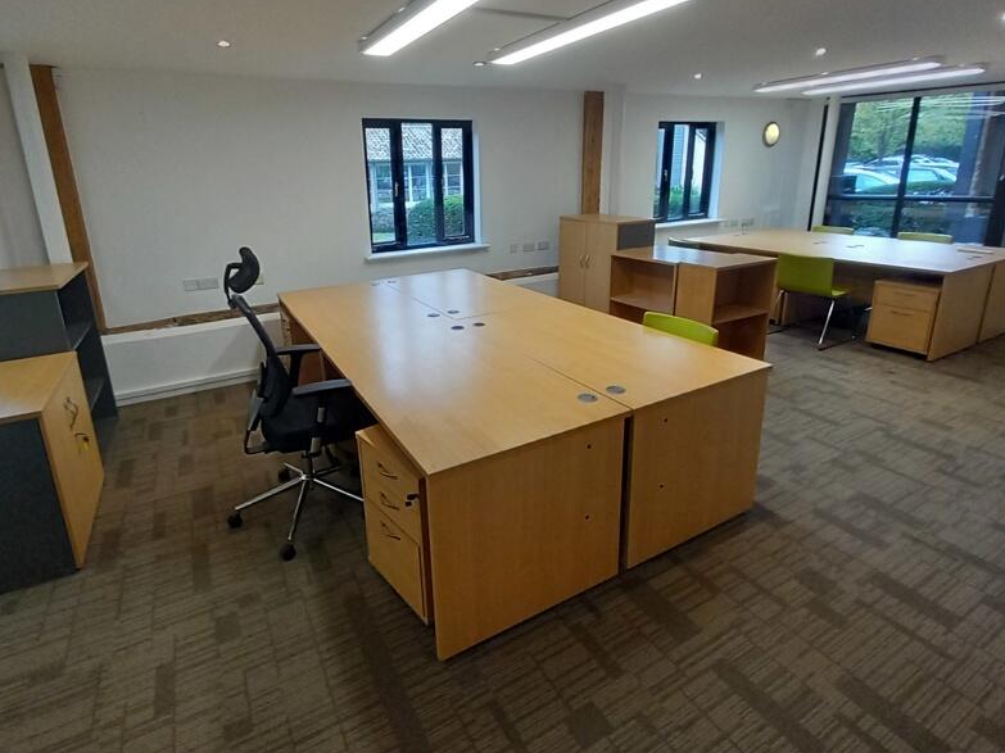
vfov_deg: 73.8
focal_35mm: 17
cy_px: 296
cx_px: 462
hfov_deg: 90.8
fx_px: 493
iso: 100
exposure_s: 1/50
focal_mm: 1.13
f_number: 2.2
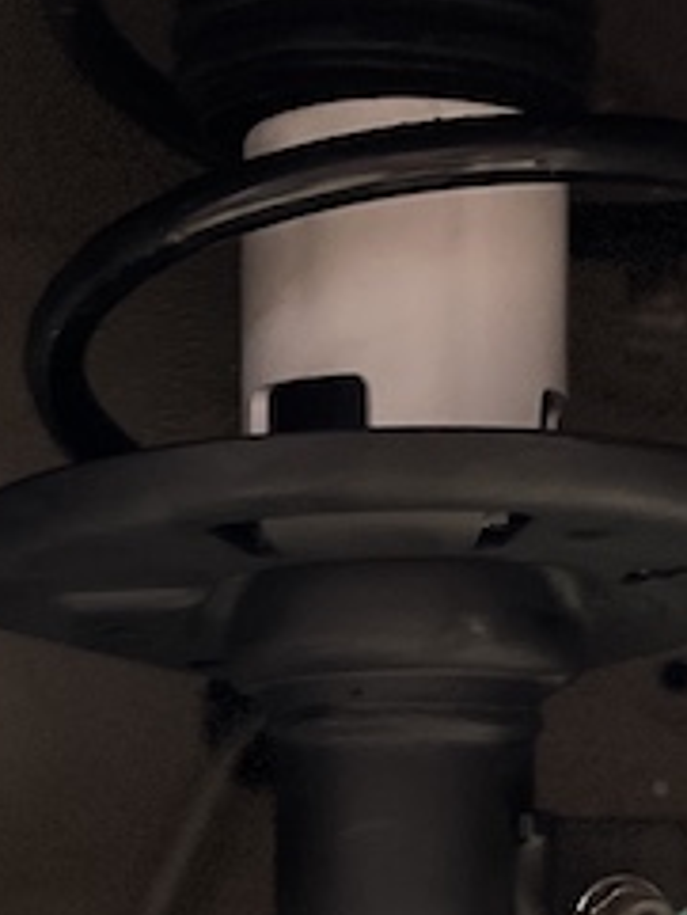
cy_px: 750
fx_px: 3040
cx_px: 368
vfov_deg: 17.0
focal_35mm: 115
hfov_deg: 12.9
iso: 640
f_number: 1.5
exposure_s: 1/25
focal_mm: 5.7
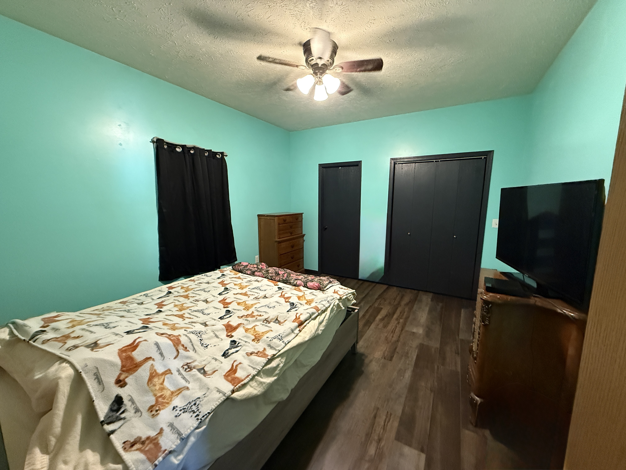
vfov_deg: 85.7
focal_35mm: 14
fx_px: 253
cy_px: 235
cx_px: 313
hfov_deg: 102.1
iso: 800
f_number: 2.2
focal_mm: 2.22
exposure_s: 1/60
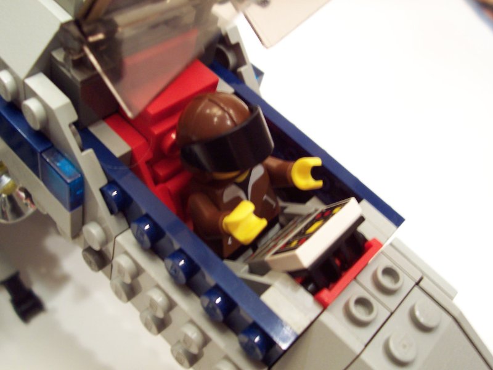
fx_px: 527
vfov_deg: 38.7
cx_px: 246
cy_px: 185
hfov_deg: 50.1
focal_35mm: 37
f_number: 2.8
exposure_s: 1/6
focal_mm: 5.6
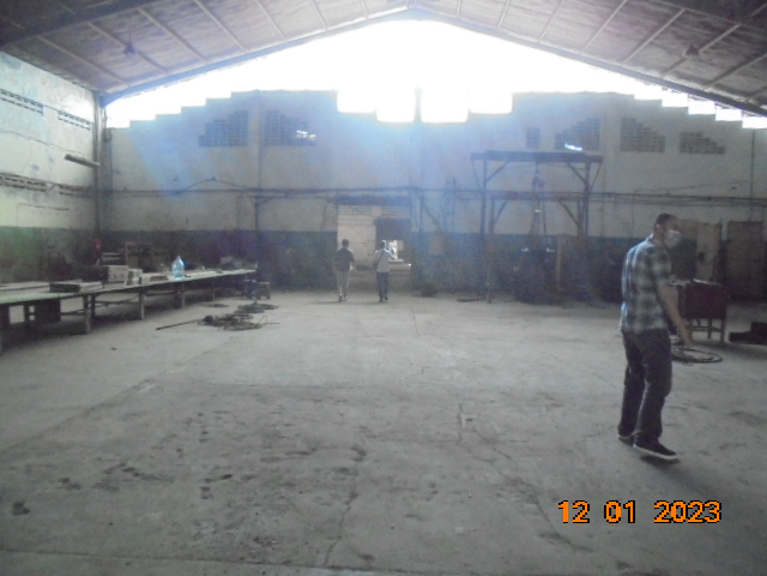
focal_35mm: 26
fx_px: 576
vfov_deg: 53.1
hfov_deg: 67.3
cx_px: 384
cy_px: 288
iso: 1000
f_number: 3.5
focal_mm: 4.6
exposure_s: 1/60
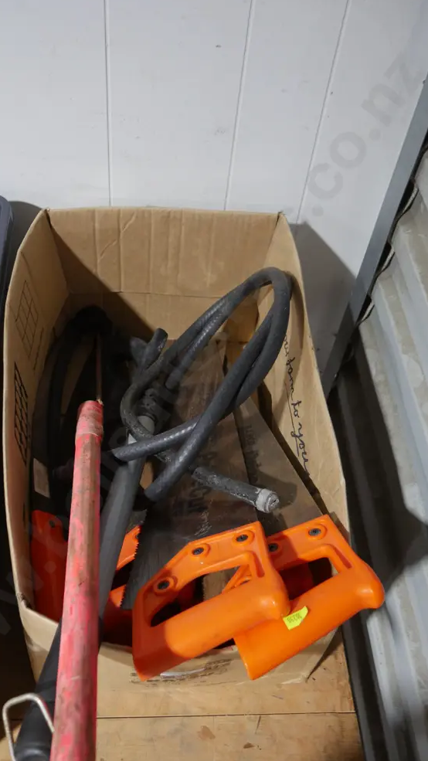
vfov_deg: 58.0
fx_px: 686
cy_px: 379
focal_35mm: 34
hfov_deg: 34.6
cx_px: 176
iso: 1000
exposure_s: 1/60
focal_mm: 15
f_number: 3.6
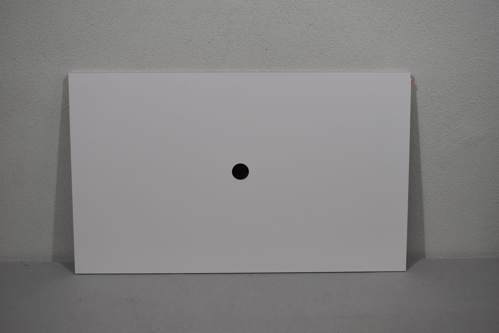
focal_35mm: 45
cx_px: 250
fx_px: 624
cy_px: 166
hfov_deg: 43.6
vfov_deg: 29.9
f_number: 5.6
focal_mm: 30
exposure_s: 1/125
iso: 200
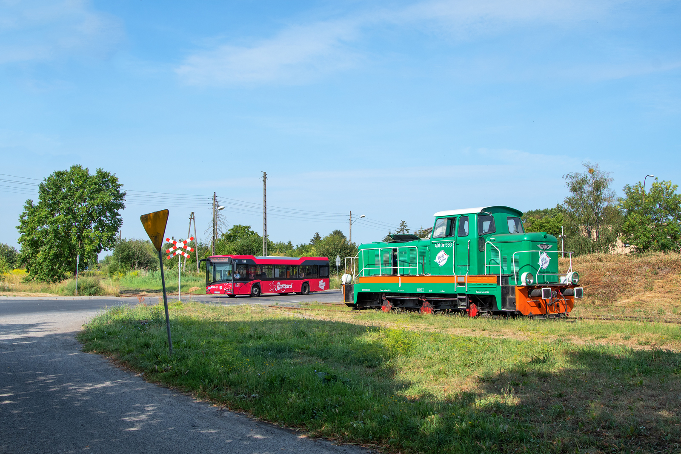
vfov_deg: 40.0
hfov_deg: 57.2
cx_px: 340
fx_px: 624
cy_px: 227
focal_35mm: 33
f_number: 9
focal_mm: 22
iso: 125
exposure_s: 1/640
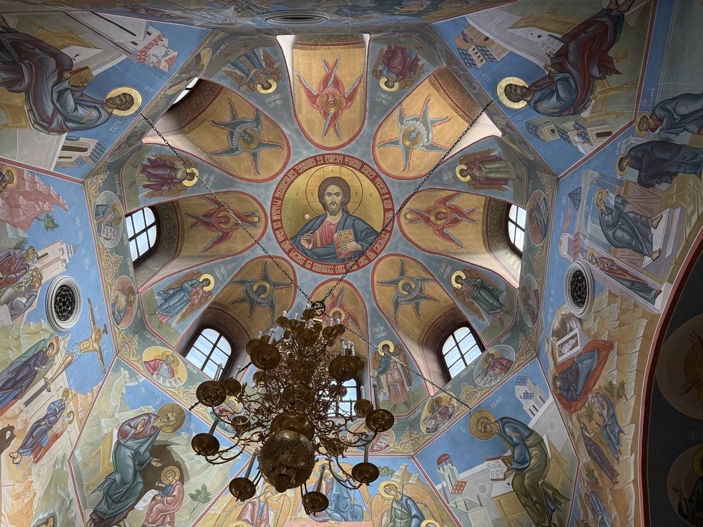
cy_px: 264
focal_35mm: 24
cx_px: 352
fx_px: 487
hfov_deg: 71.6
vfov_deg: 56.8
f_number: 1.78
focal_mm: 6.76
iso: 250
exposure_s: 1/60
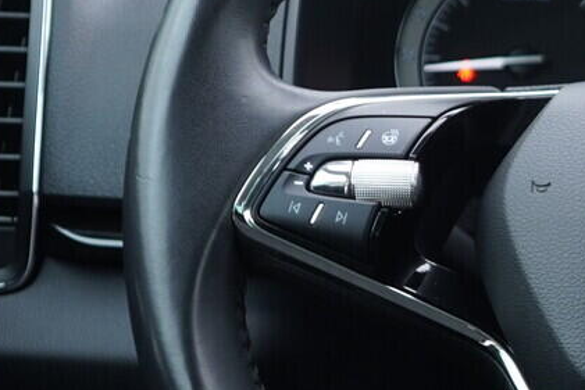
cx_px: 736
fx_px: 1999
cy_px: 229
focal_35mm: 123
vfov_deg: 11.2
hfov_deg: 15.9
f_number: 2.8
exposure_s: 1/40
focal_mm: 24
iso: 250
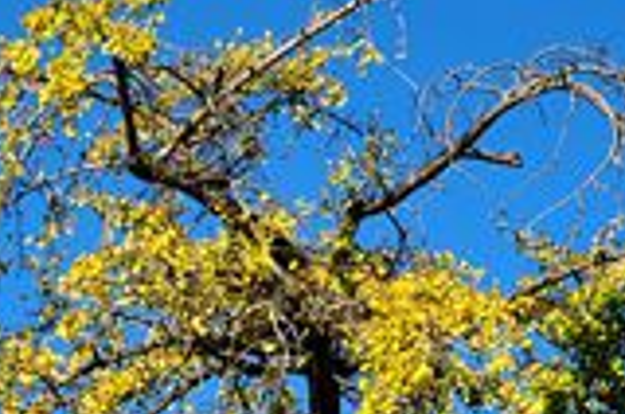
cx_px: 273
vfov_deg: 5.4
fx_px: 4124
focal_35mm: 238
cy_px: 1232
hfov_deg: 8.7
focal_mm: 38
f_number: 8
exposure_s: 1/320
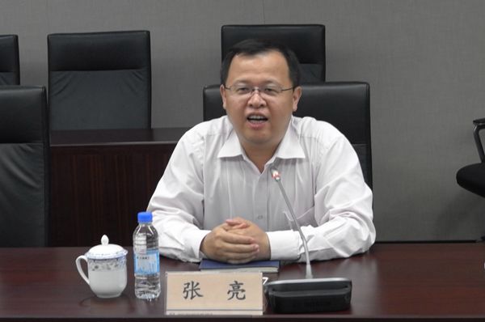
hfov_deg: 37.6
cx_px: 242
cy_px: 161
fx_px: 713
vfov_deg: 25.4
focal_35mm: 53
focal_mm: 35.3
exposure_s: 1/50
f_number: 5.3
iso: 1000
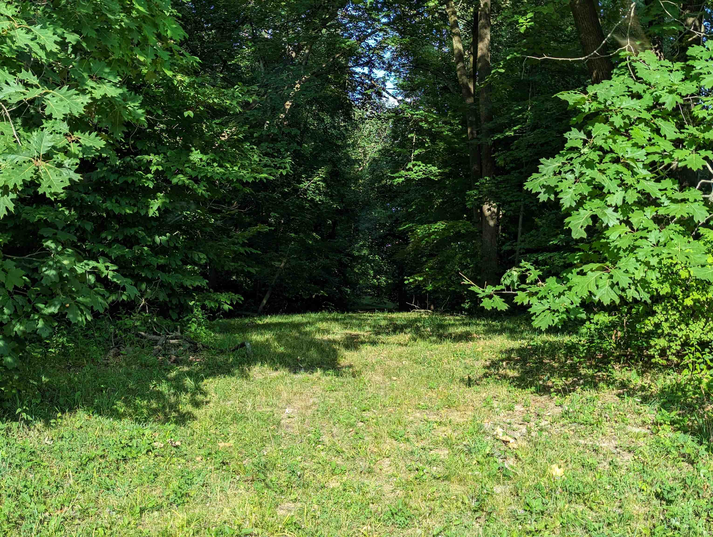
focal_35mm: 48
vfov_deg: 30.3
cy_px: 268
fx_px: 990
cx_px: 356
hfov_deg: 39.6
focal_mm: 6.81
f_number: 1.85
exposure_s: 1/390
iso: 46
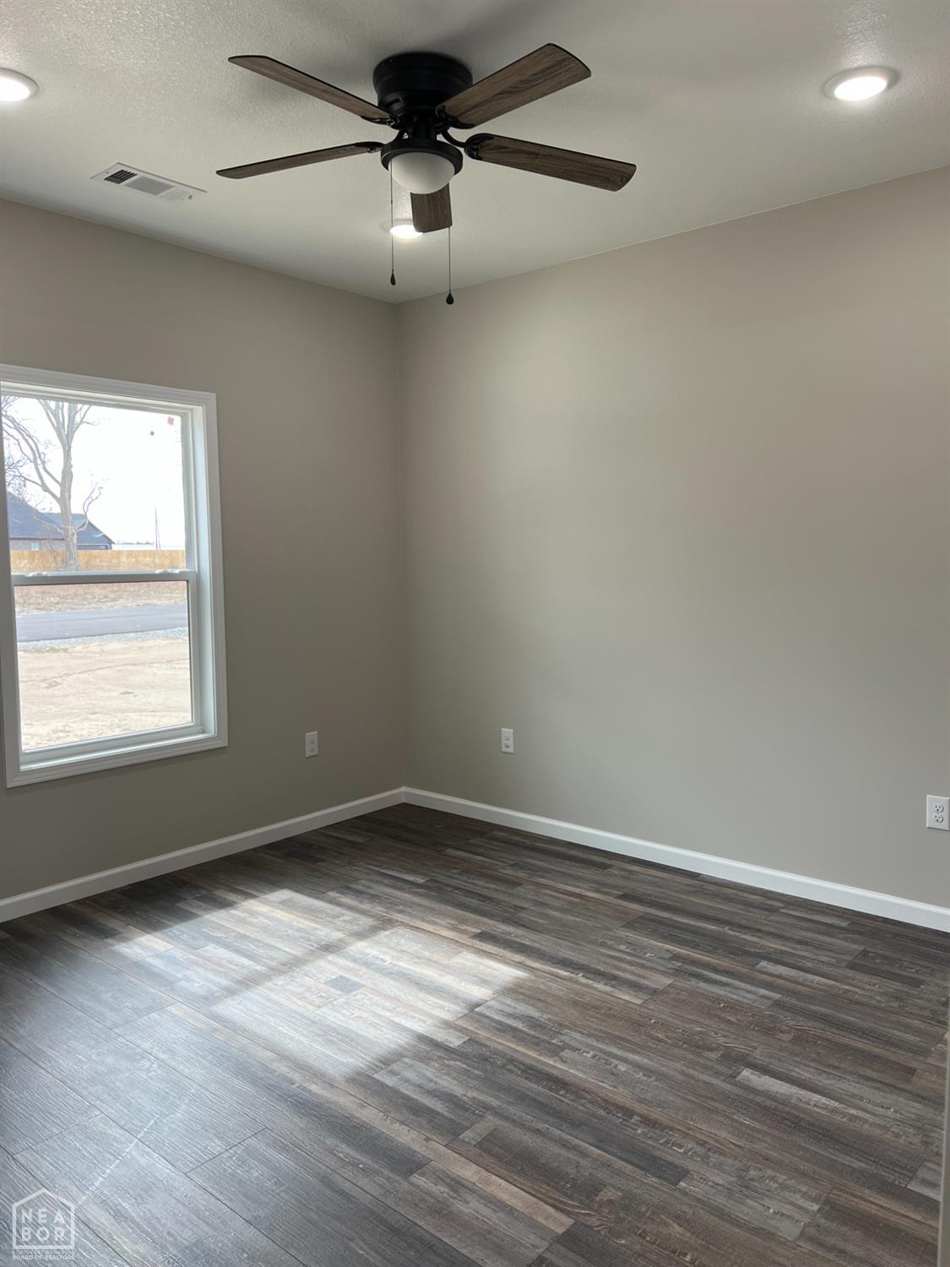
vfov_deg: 67.3
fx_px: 951
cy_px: 634
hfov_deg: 53.1
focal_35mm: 26
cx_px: 475
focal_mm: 5.7
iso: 50
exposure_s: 1/165
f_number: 1.5
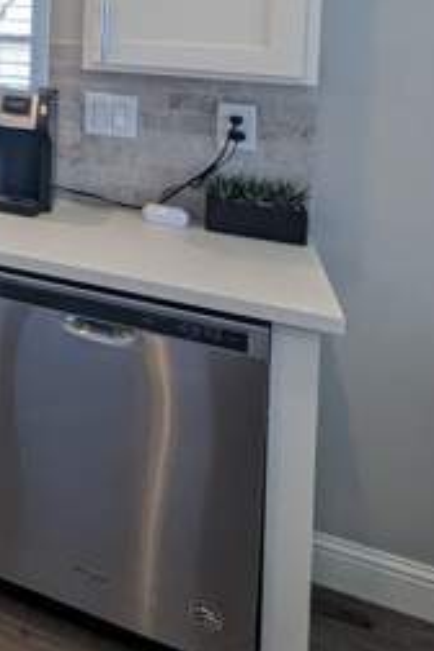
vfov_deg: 39.5
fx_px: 778
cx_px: -478
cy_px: -14
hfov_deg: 18.0
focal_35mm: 43
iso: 152
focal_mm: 1.95
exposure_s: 1/120
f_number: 2.2
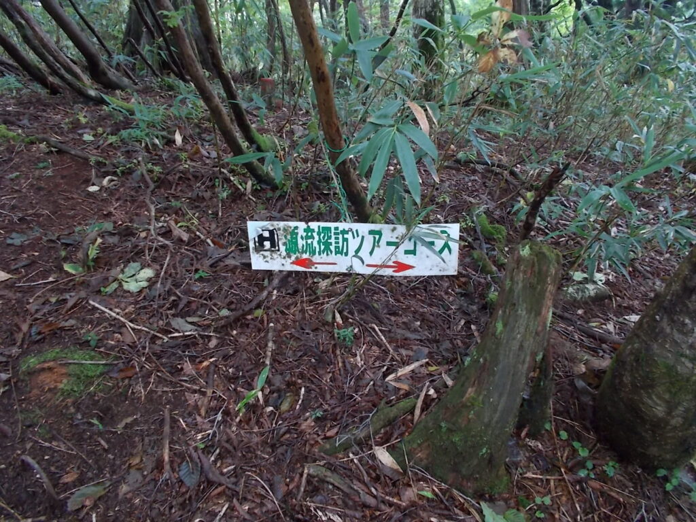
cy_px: 261
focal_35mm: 26
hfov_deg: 67.3
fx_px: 523
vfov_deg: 53.1
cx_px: 348
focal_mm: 4.6
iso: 200
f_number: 3.2
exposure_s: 1/25
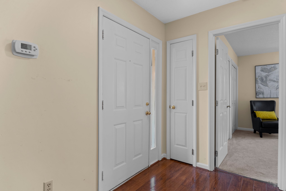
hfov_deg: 86.9
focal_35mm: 19
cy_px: 96
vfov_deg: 64.5
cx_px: 143
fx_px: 151
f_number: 7.1
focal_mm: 19
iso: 500
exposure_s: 1/2.5
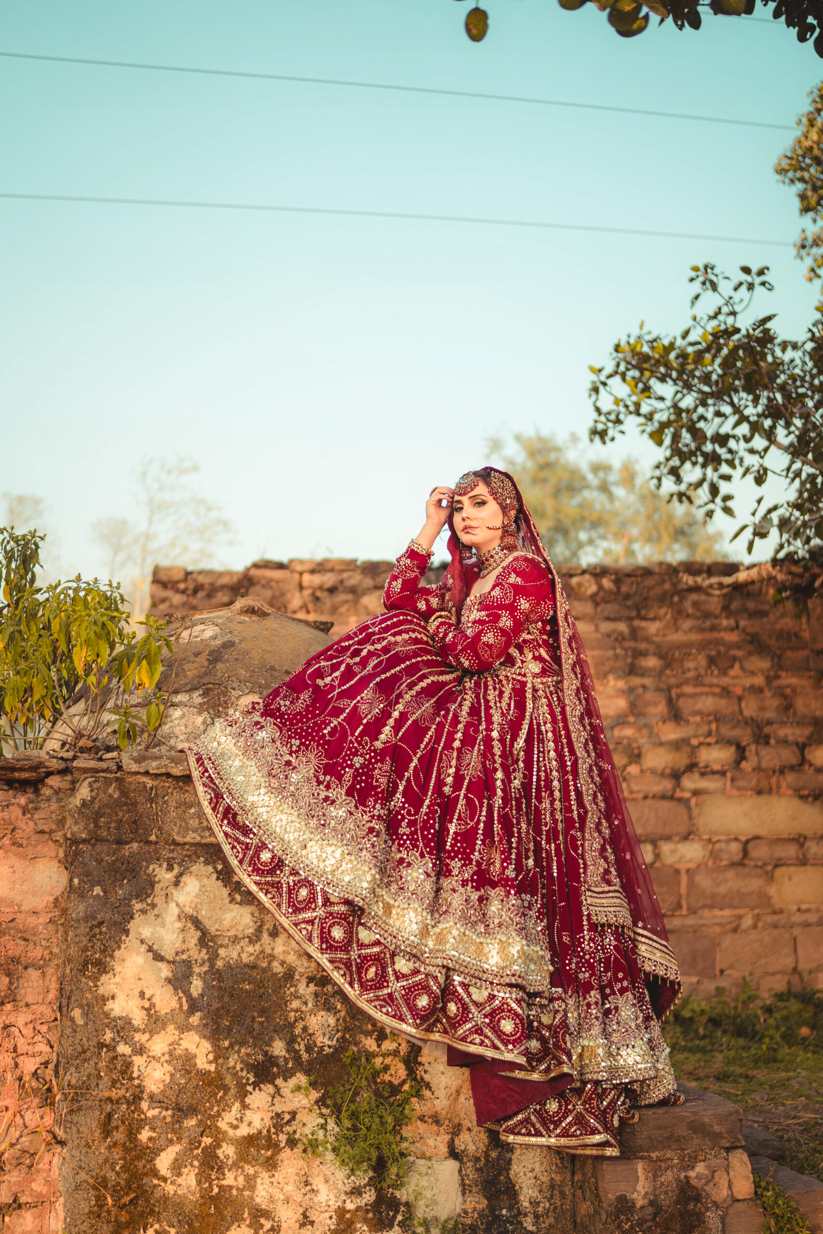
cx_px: 412
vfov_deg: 54.4
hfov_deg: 37.9
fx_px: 1200
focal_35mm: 35
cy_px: 617
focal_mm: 35
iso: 125
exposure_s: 1/1250
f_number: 1.4
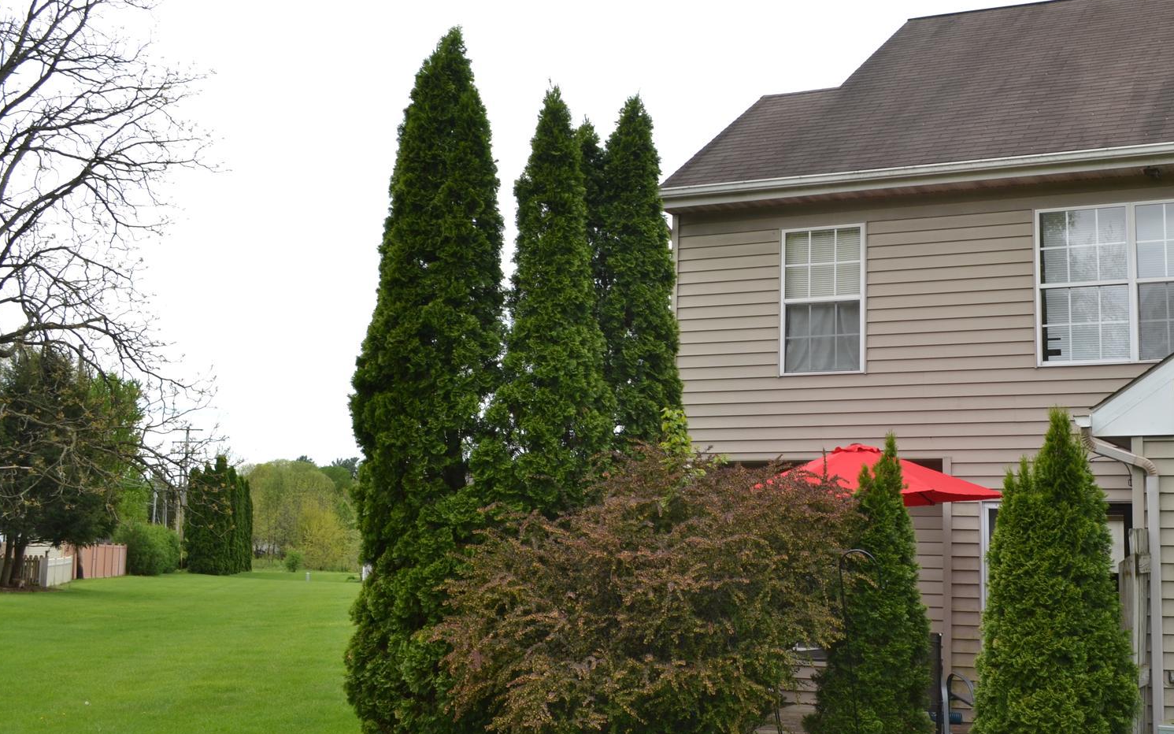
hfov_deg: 46.4
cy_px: 323
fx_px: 1344
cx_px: 784
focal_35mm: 42
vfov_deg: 30.5
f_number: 7.1
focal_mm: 20
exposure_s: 1/200
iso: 100
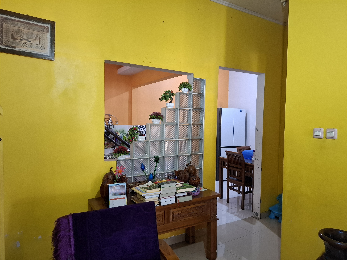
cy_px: 130
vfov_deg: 58.9
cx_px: 174
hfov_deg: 73.9
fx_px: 231
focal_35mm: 23
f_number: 1.8
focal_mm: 5.54
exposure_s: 1/25
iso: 400
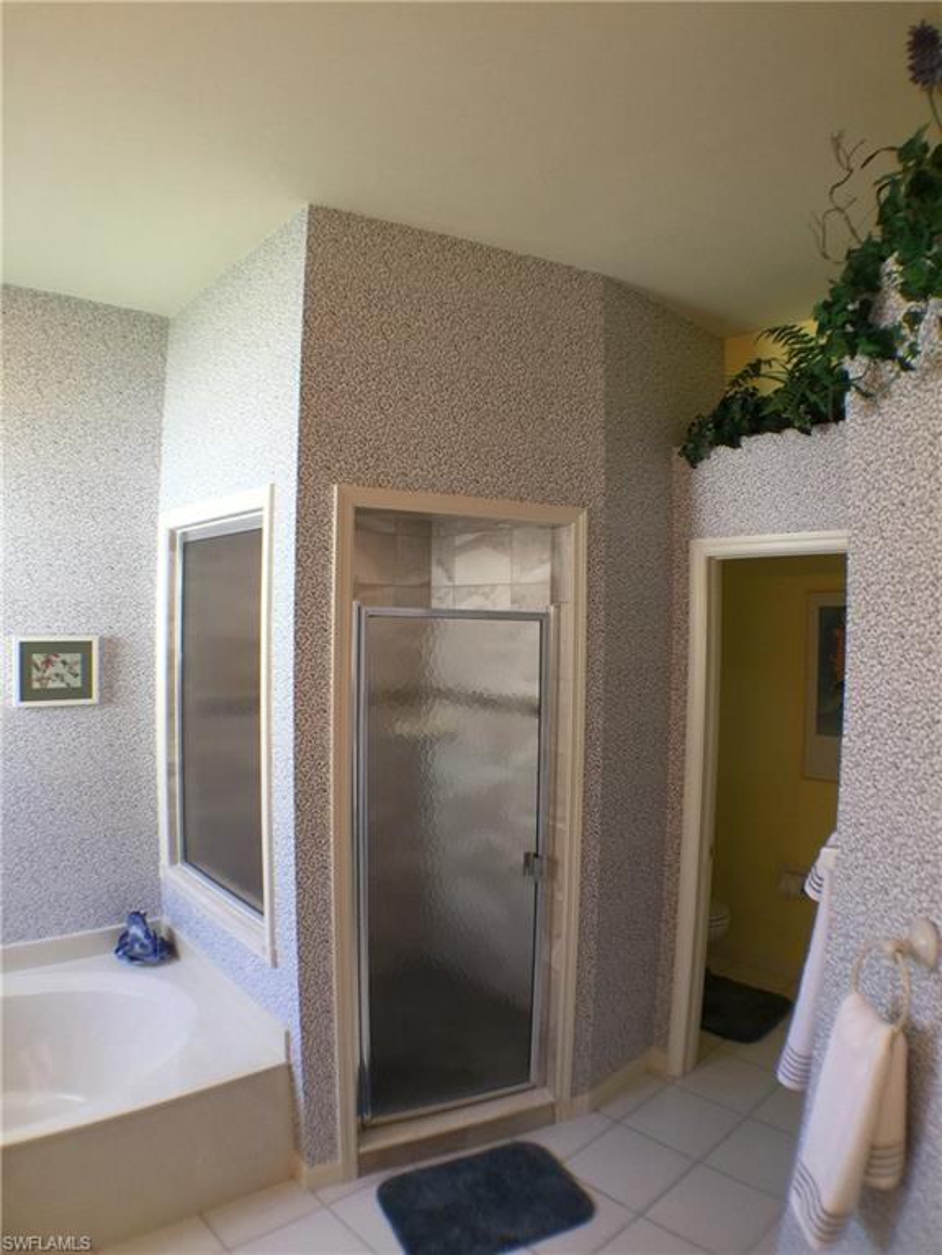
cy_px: 628
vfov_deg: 61.7
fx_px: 1052
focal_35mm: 29
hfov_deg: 48.2
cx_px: 471
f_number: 2.2
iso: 32
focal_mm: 4.15
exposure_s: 1/40
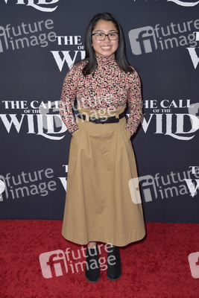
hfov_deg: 21.9
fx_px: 514
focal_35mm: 62
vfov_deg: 32.4
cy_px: 149
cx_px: 100
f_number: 7.1
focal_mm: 62
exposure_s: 1/250
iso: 320
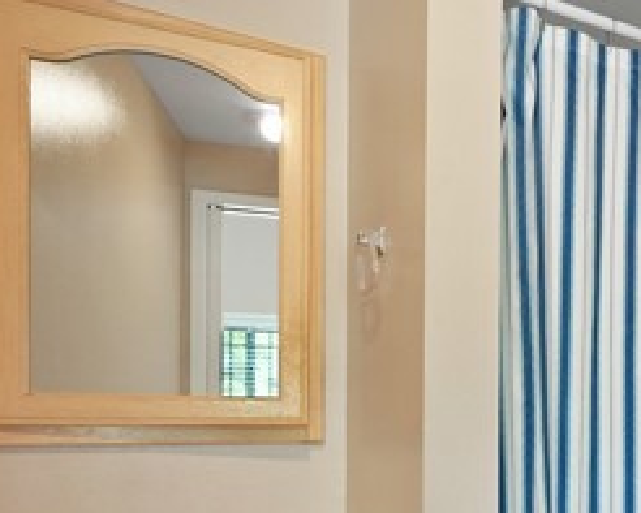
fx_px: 740
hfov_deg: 39.4
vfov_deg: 36.6
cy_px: 428
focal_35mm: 39
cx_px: 685
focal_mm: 16
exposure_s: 1/15
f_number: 4
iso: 2500
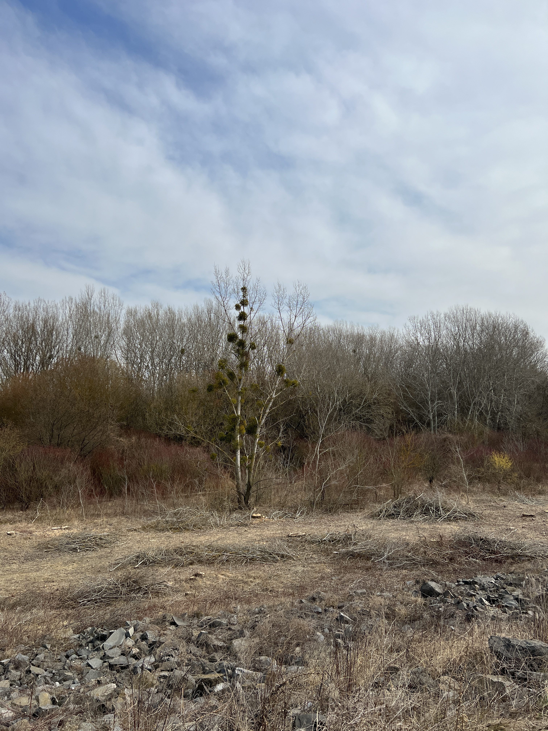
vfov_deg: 67.3
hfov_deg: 53.1
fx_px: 549
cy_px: 366
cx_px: 274
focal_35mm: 26
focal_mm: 5.7
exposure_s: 1/6579
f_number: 1.5
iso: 50
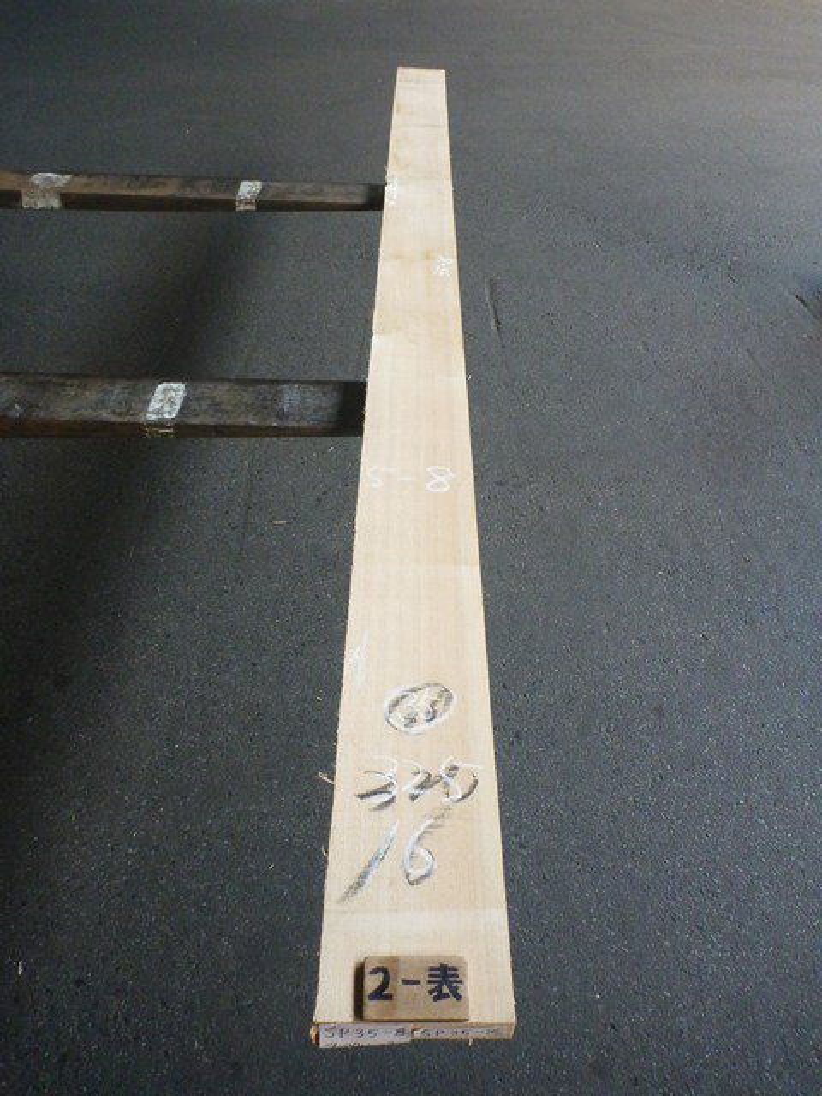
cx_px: 411
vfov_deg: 63.4
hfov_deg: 49.7
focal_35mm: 28
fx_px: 887
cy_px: 548
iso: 400
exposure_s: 1/25
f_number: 3.3
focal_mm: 4.9
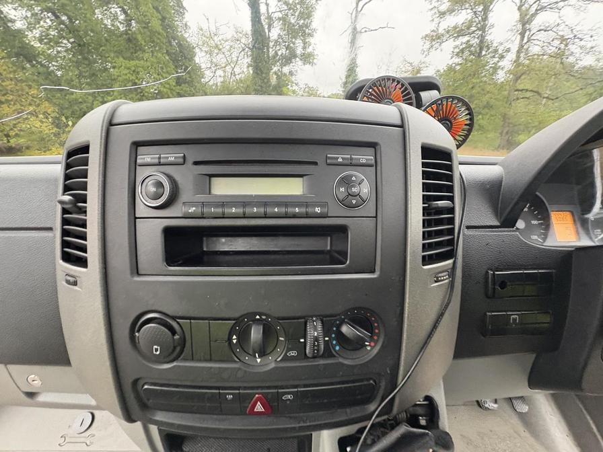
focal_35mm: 14
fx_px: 244
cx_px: 302
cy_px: 226
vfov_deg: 85.7
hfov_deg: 102.1
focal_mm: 2.22
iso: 500
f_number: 2.2
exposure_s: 1/60
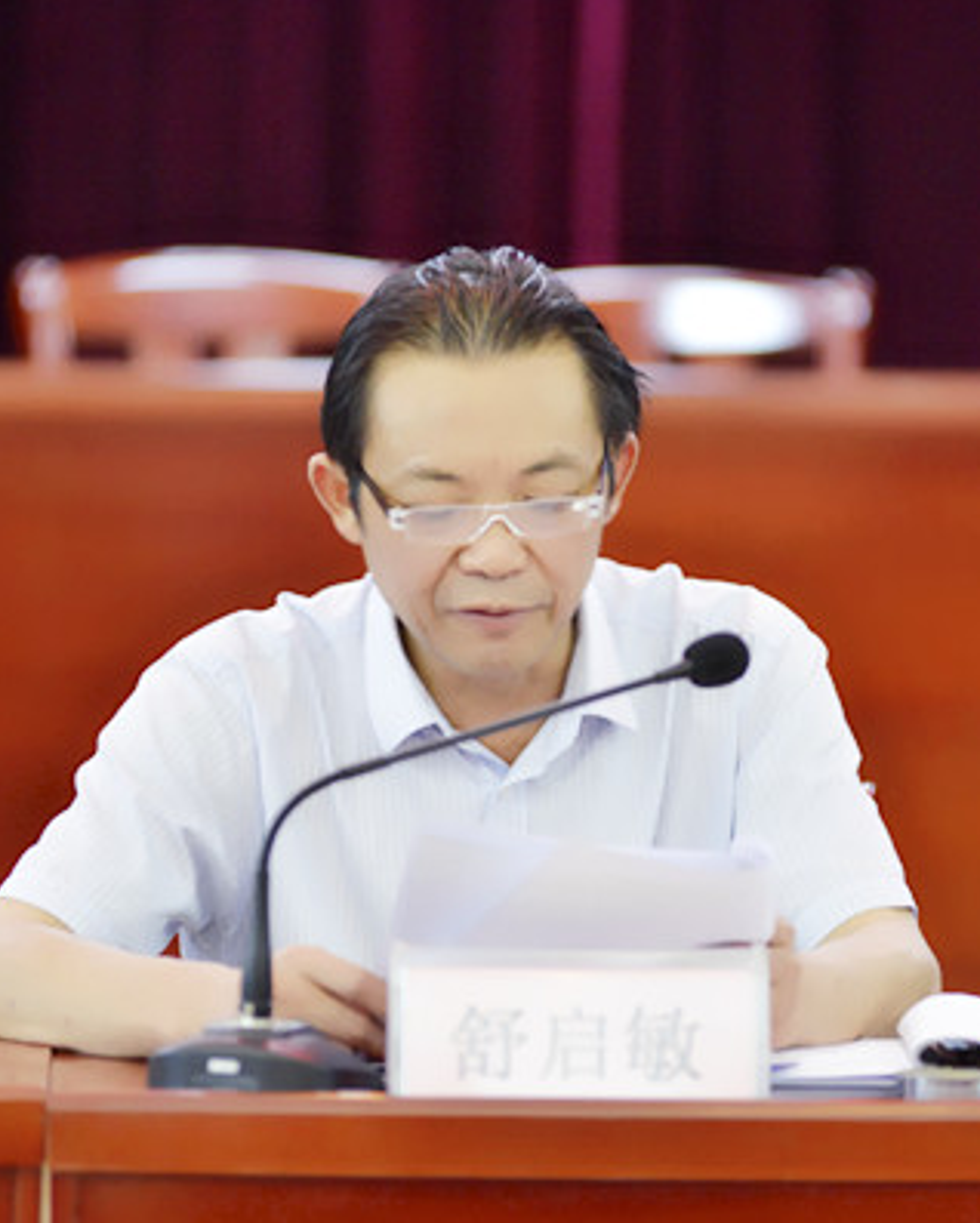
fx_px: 8731
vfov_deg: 8.0
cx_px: 570
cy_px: 612
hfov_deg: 6.4
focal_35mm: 241
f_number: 2.8
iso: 2500
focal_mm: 170
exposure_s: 1/250
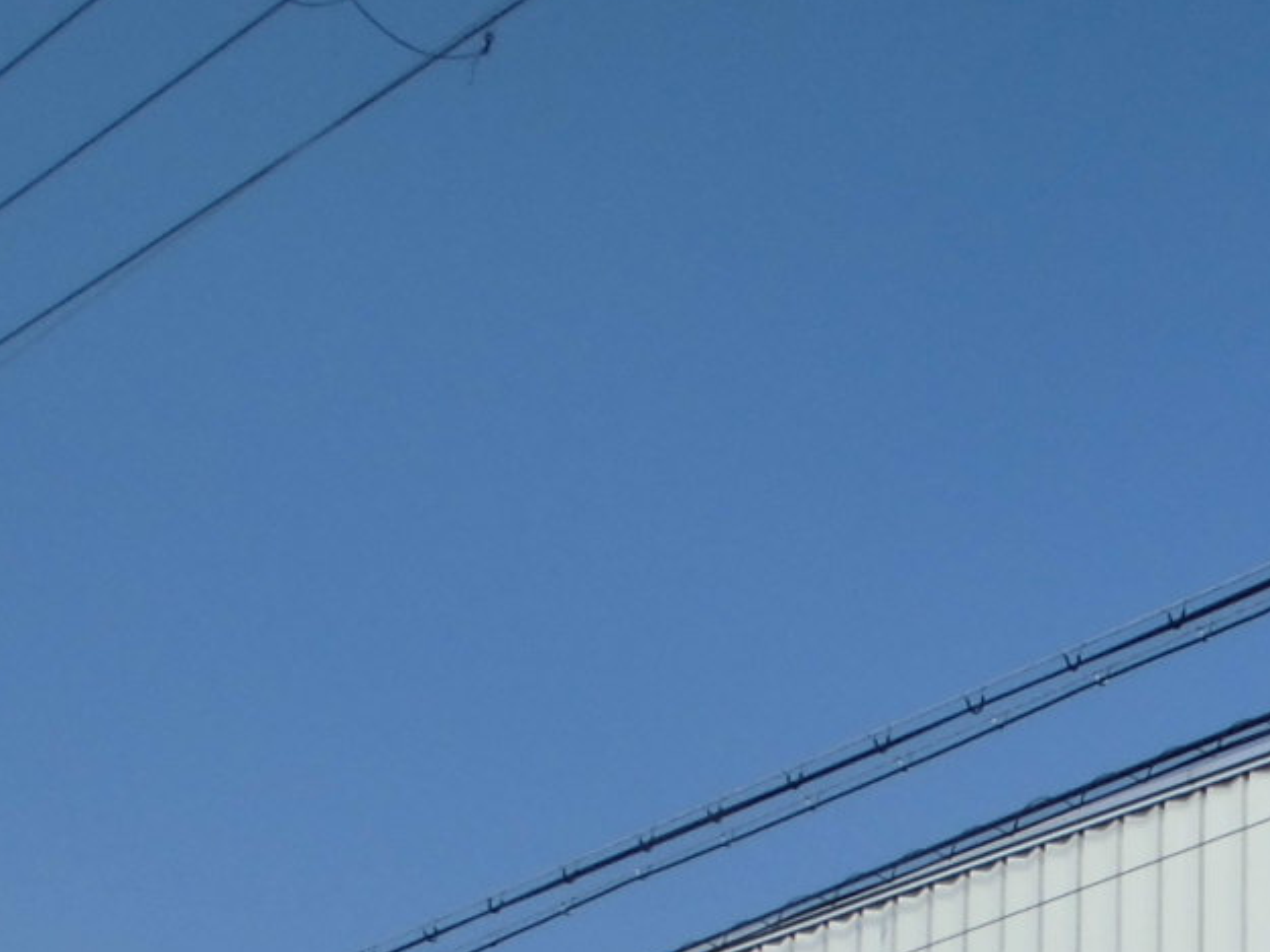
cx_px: 1642
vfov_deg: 14.3
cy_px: 1514
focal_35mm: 95
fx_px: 3486
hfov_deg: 19.1
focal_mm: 5.3
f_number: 11.8
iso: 100
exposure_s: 1/125
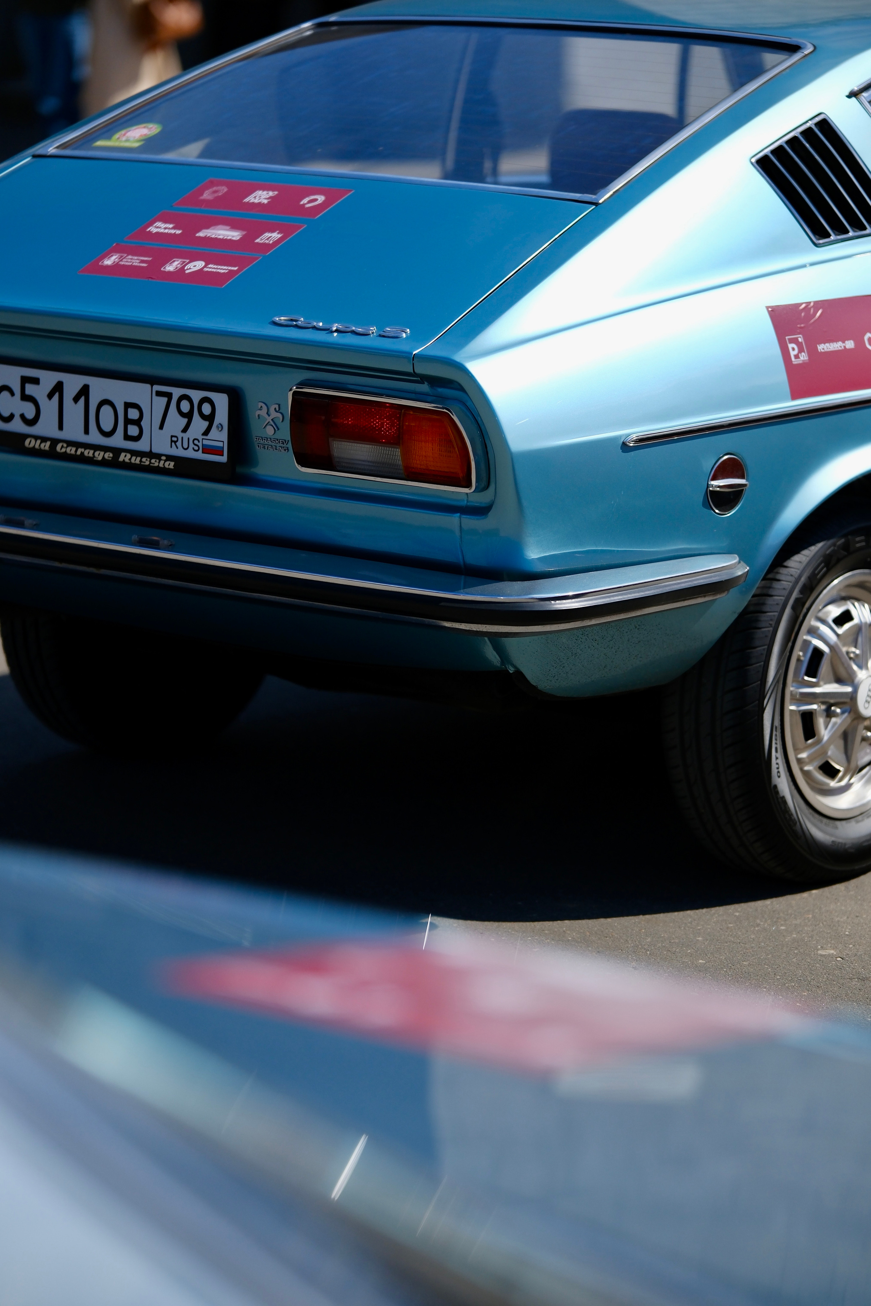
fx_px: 4101
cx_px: 436
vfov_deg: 18.1
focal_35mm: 113
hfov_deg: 12.1
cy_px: 653
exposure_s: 1/17000
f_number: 1.4
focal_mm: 75
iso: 160
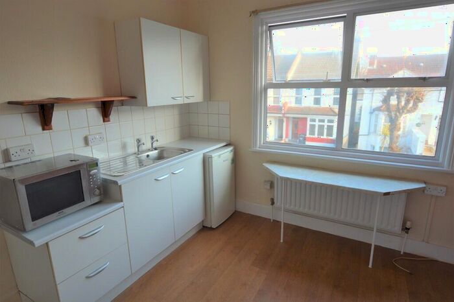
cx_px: 227
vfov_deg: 63.2
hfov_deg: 85.4
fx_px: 246
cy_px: 151
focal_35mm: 20
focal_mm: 13
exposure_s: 1/125
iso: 400
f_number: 5.6
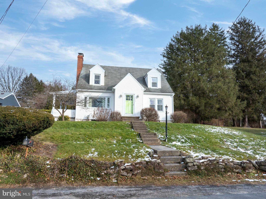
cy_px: 100
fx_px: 184
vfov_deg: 56.8
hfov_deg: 71.6
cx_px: 133
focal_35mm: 24
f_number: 7.1
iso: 100
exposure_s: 1/200
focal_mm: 12.29
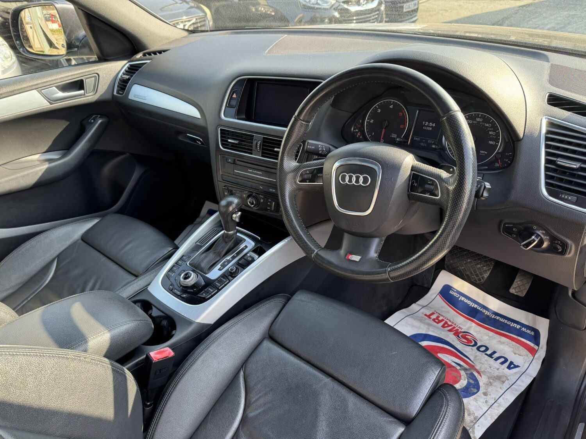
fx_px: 406
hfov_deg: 71.6
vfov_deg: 56.8
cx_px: 293
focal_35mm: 24
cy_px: 220
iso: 100
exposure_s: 1/172
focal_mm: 6.76
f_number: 1.78
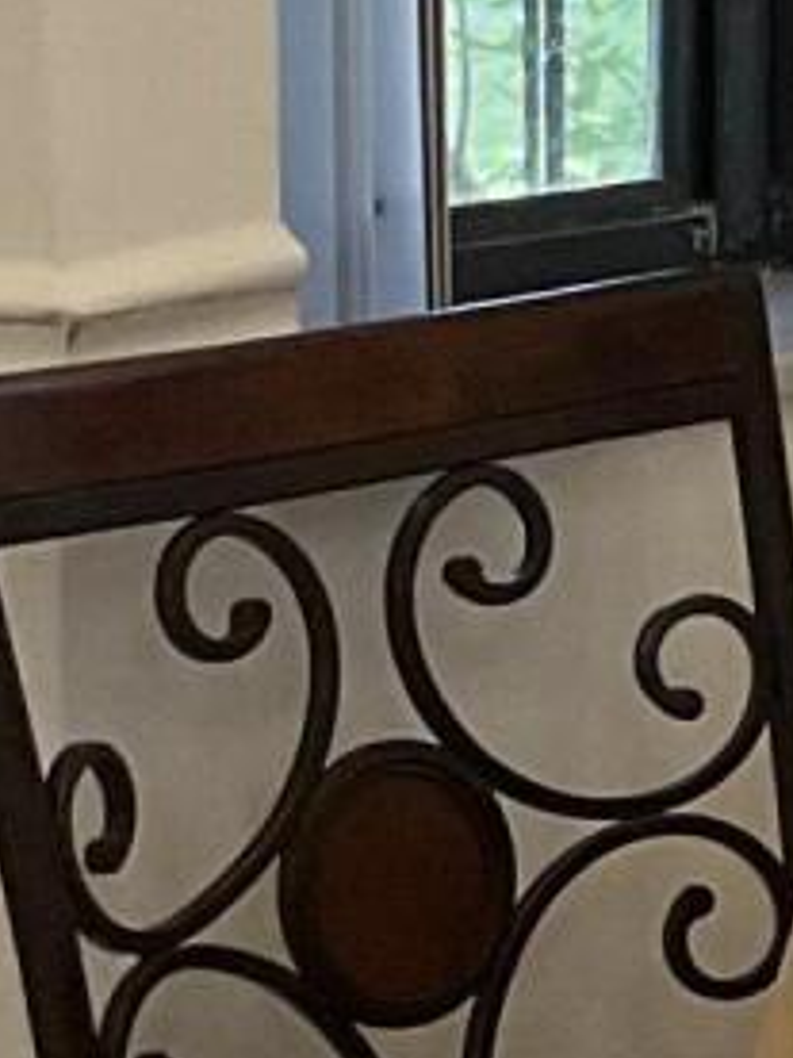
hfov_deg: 6.7
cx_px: 1942
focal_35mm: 210
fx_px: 6414
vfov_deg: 9.4
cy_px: 261
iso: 64
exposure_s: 1/60
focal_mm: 3
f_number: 1.8
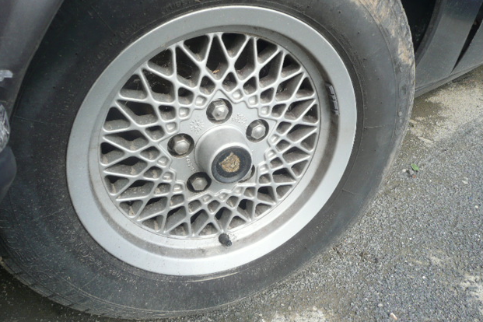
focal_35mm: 30
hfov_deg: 61.9
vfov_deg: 43.6
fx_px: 402
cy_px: 155
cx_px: 245
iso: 100
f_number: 3.3
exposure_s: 1/200
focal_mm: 4.6
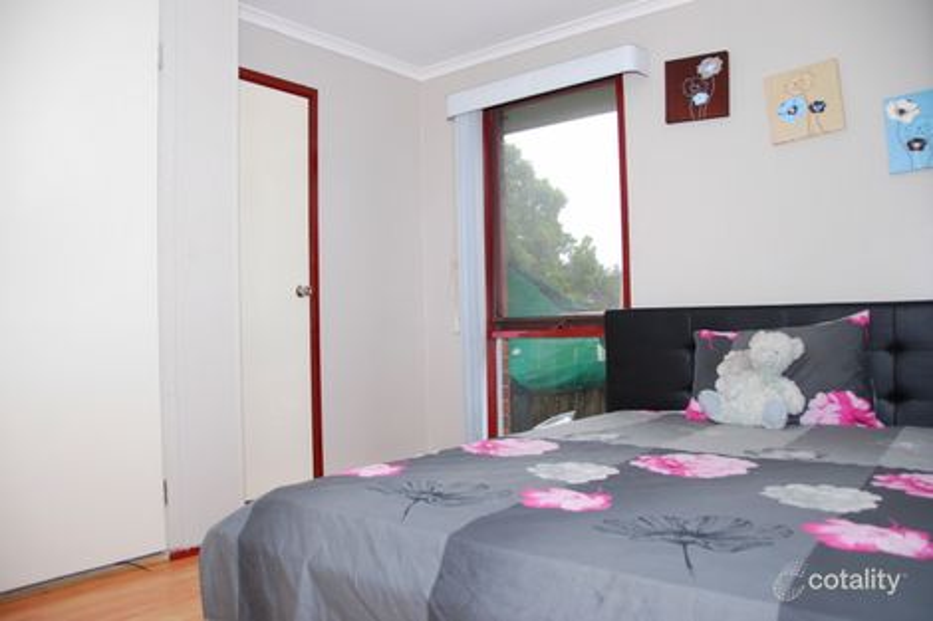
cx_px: 466
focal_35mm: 27
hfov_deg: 67.4
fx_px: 699
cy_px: 310
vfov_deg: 47.9
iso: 200
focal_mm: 18
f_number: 4
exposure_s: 1/60
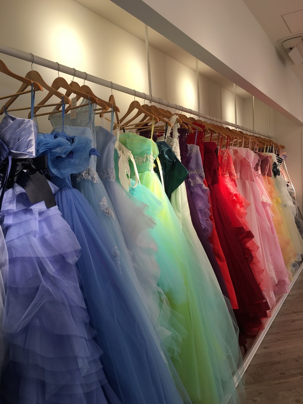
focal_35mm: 29
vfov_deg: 61.6
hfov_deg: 48.3
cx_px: 152
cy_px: 202
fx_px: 338
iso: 25
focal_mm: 4.15
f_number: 2.2
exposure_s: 1/60
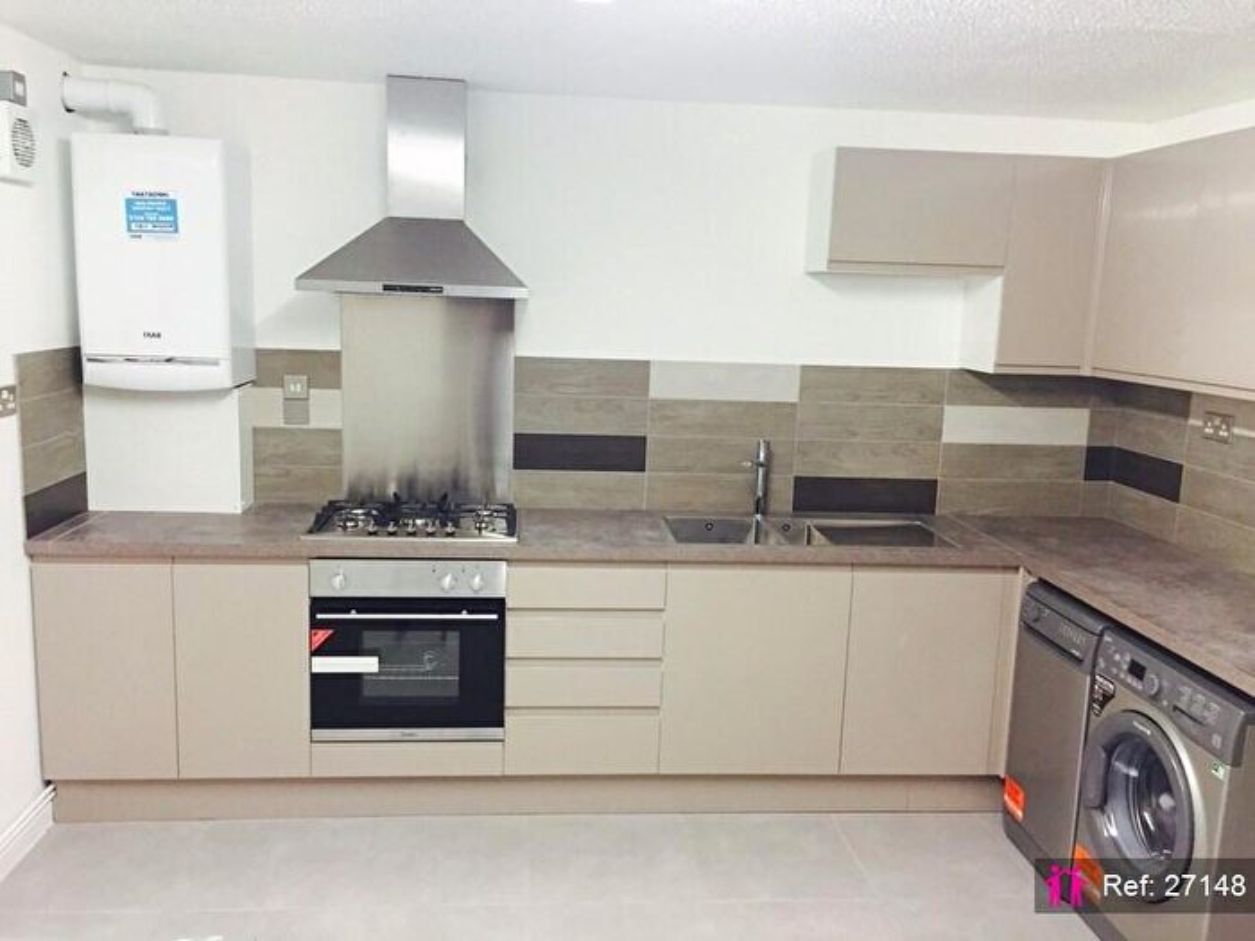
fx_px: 1051
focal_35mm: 29
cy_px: 470
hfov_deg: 61.7
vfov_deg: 48.2
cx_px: 628
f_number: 2.2
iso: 125
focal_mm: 4.15
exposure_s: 1/33
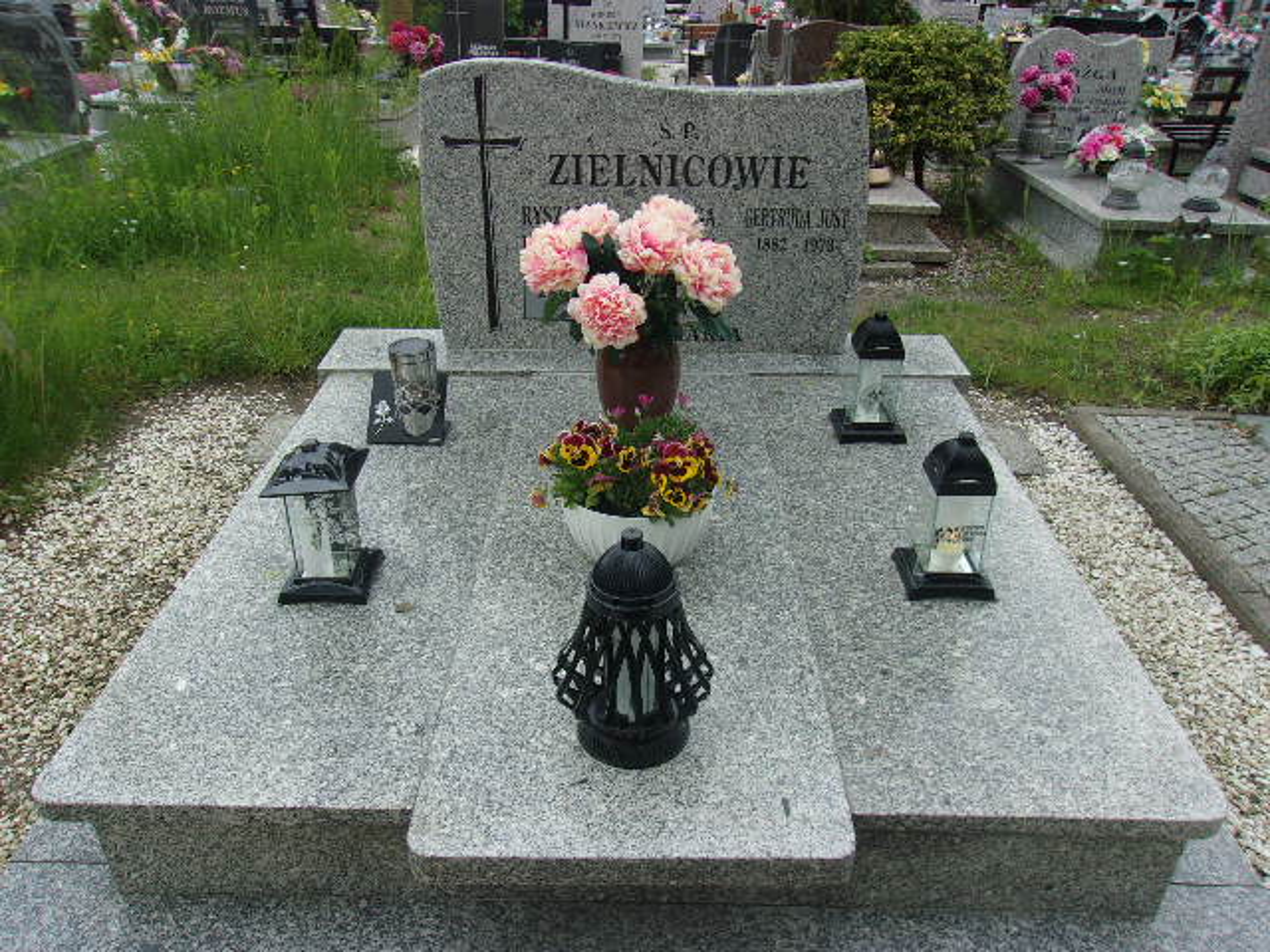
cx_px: 635
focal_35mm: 27
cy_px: 476
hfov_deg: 65.3
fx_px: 991
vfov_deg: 51.4
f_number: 10.4
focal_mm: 4.9
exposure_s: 1/42
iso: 80
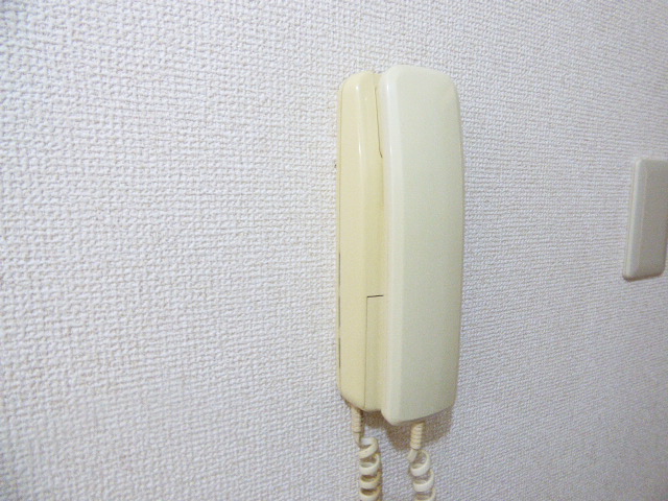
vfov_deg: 66.0
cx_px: 334
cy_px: 250
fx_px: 386
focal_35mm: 20
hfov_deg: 81.7
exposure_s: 1/30
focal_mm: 3.58
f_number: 2.8
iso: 400
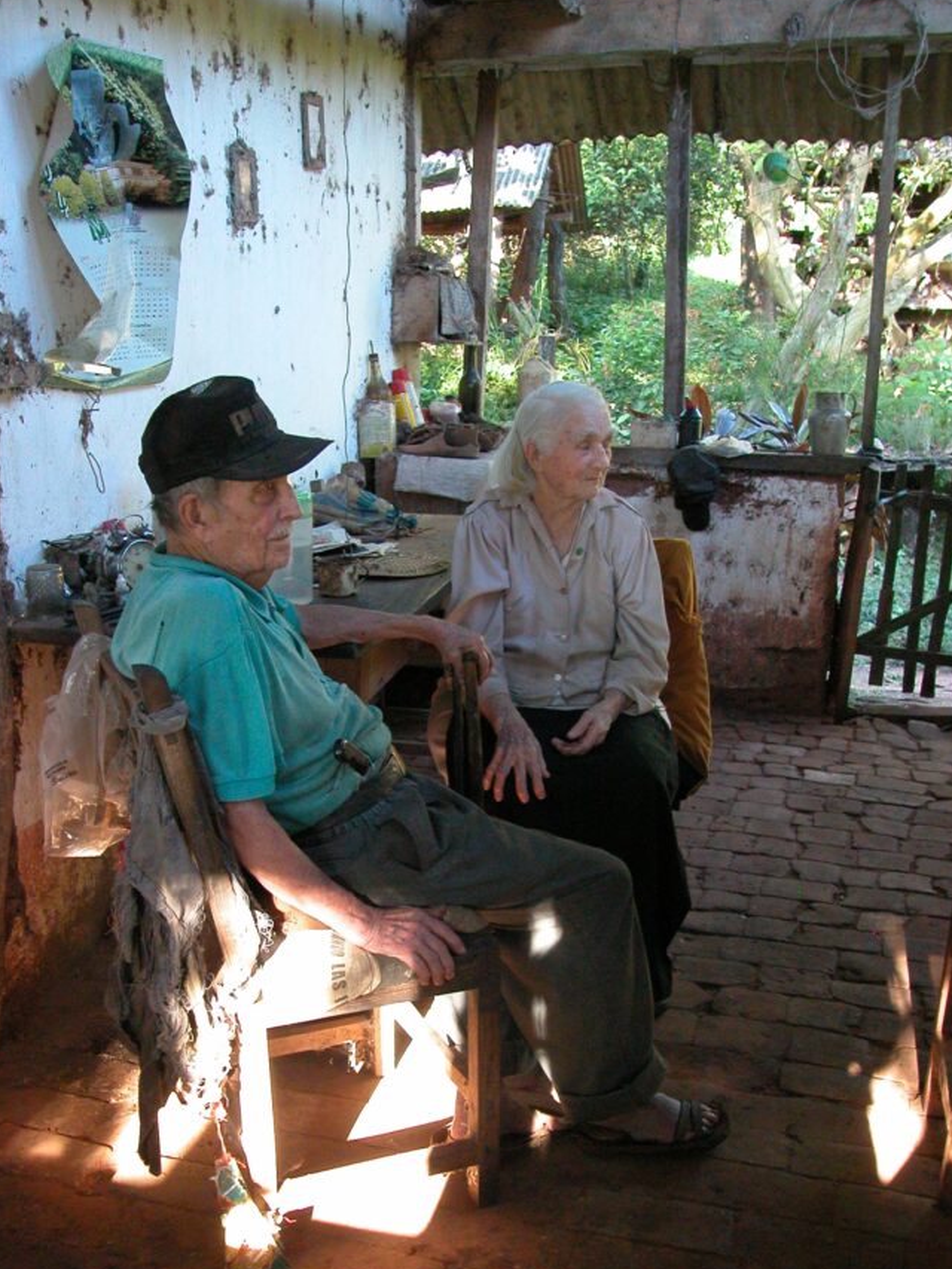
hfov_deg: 39.6
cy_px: 742
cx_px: 440
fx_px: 1320
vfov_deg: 51.1
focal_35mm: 36
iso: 400
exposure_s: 1/76
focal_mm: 7.7
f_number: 2.8
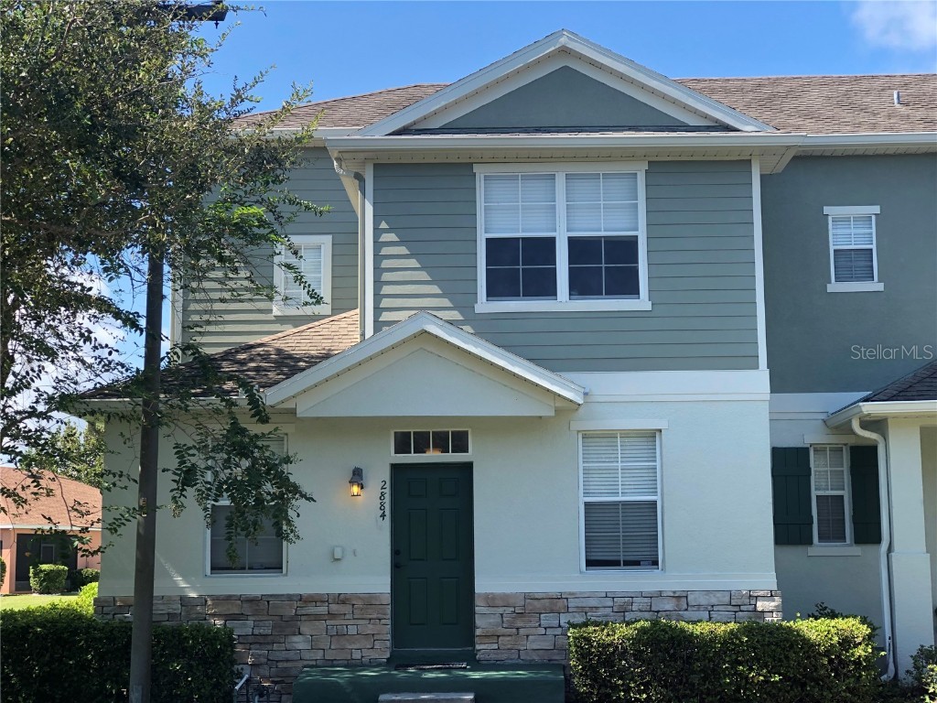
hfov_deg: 33.8
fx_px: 1543
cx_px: 468
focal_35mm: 57
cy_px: 352
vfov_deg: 25.7
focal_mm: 6.6
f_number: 2.8
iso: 20
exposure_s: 1/281
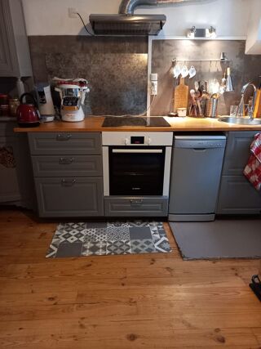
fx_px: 251
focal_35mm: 25
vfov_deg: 69.4
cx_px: 130
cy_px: 174
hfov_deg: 54.9
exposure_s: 1/25
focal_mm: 4.6
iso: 400
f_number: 2
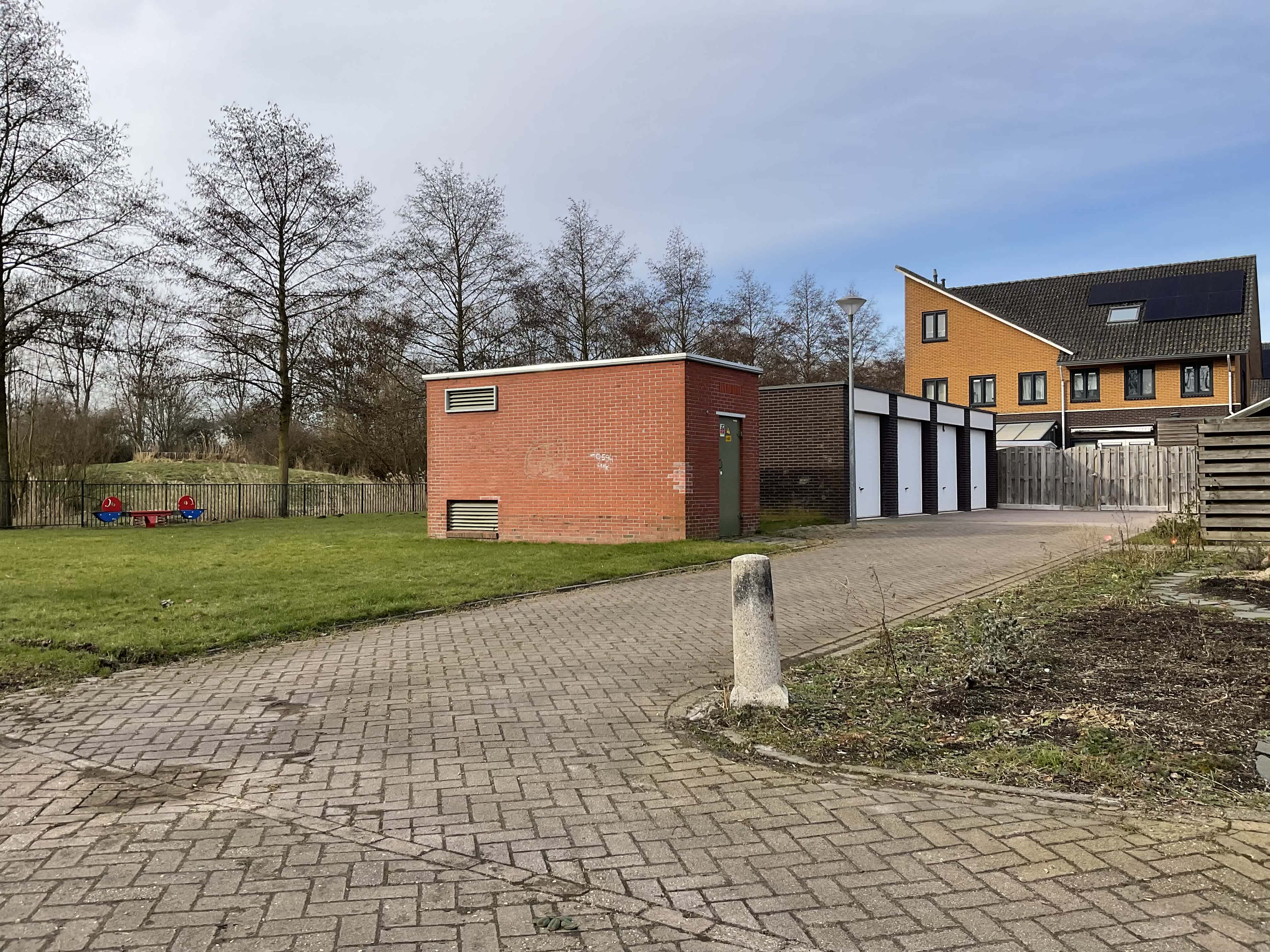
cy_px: 476
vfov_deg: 48.2
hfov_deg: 61.7
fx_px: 1064
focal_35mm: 29
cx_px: 635
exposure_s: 1/1311
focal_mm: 3
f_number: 1.8
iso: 16
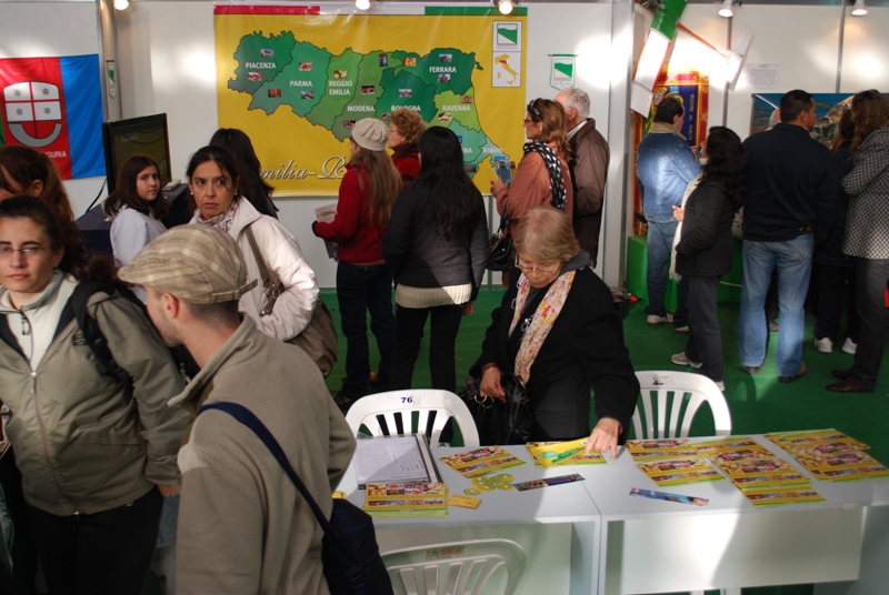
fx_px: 964
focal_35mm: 39
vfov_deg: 34.3
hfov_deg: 49.5
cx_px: 444
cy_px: 298
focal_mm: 26
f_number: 4.5
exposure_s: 1/50
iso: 200
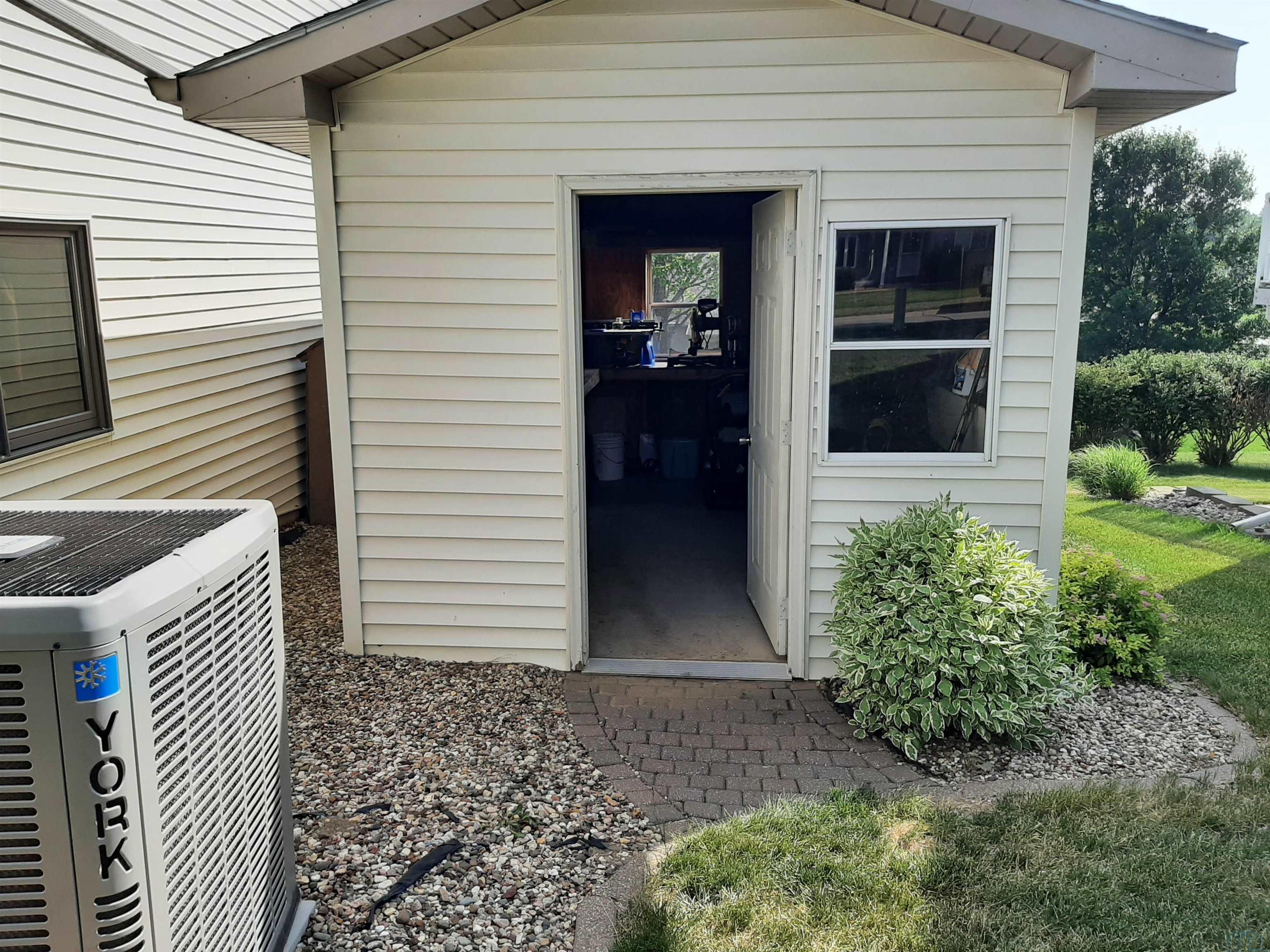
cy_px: 476
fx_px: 954
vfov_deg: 53.1
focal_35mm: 26
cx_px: 635
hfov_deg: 67.3
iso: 40
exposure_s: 1/1541
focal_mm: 3.93
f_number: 1.7
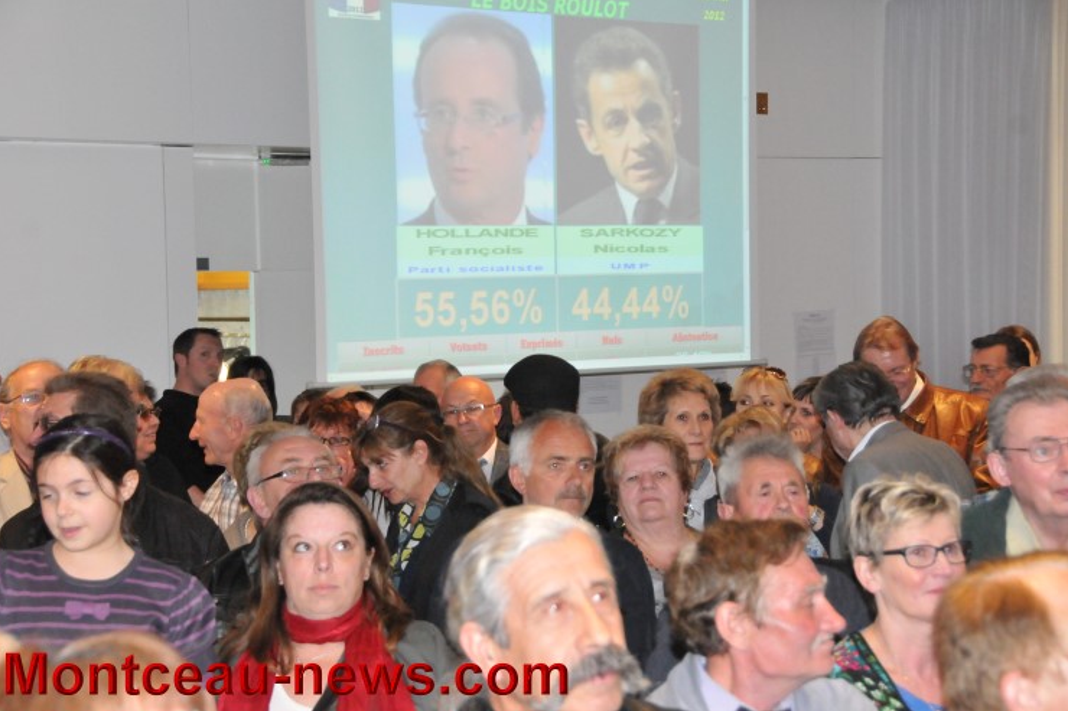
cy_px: 356
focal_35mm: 84
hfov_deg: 24.3
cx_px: 537
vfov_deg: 16.3
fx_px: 2477
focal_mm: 55
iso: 3200
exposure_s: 1/160
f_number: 7.1
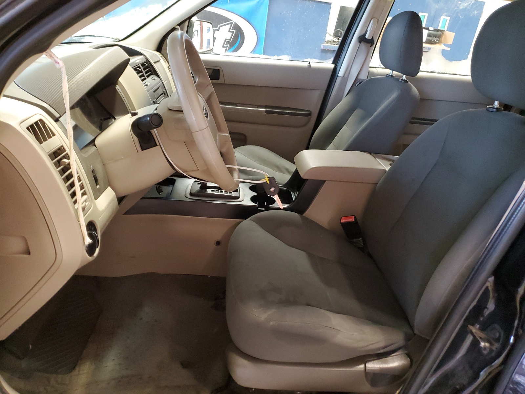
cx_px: 262
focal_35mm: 26
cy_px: 197
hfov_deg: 67.3
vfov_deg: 53.1
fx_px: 394
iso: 396
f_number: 1.5
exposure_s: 1/15
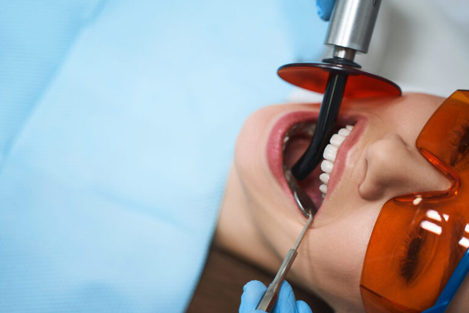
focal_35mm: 75
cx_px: 234
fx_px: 977
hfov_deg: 27.0
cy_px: 156
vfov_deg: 18.2
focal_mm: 75
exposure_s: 1/125
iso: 200
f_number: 2.8
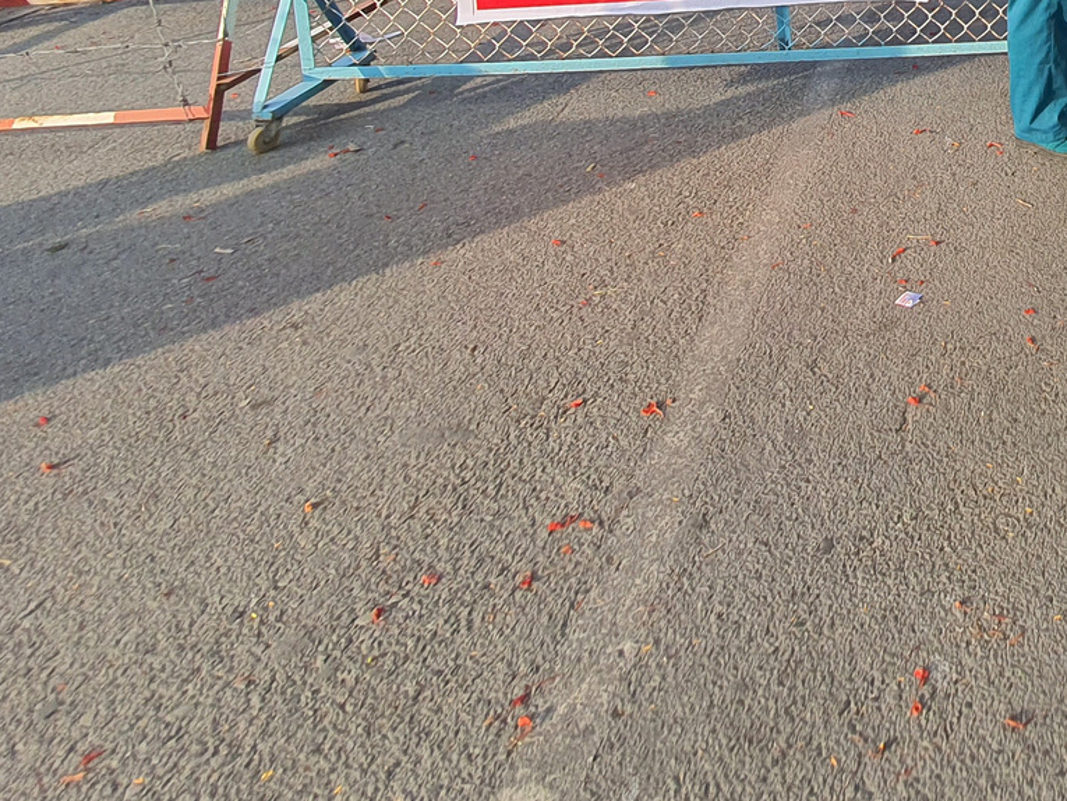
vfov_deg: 33.4
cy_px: -179
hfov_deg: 43.0
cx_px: 1153
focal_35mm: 34
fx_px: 1048
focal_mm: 1.8
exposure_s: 1/309
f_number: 2.2
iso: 50
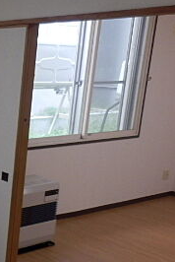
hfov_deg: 18.6
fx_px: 436
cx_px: -122
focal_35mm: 60
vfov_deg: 33.2
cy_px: 160
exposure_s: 1/30
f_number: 3
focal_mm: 4.2
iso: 160
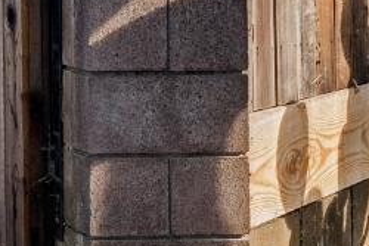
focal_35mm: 144
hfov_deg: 12.0
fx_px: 1477
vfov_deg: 9.4
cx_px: -461
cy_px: -82
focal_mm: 24
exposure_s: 1/250
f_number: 11
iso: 320
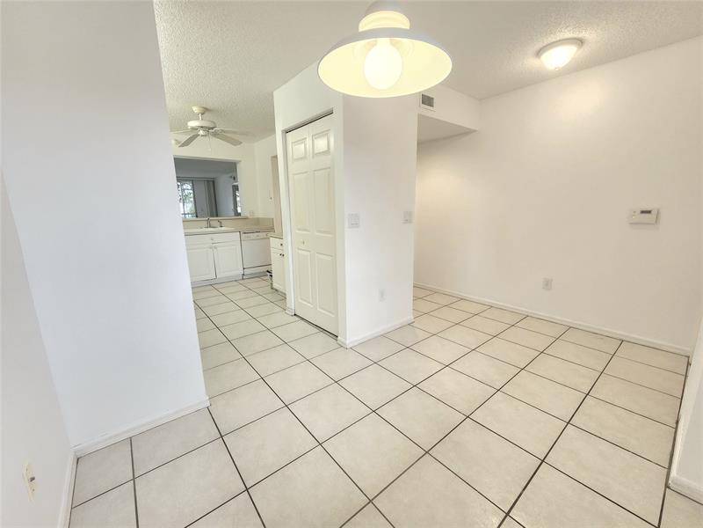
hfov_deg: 106.2
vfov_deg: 89.9
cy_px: 264
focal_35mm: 13
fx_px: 264
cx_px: 352
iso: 80
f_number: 2.2
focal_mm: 2.2
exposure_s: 1/60.2
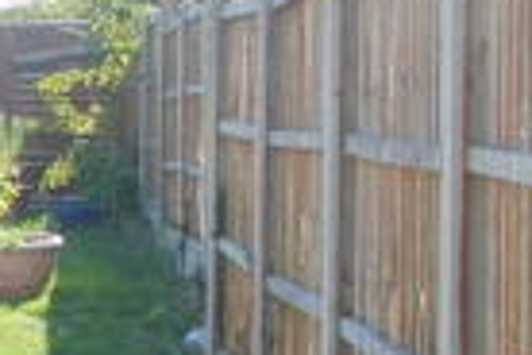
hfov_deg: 10.3
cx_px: -960
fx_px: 2305
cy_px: 214
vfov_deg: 8.8
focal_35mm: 156
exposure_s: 1/160
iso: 100
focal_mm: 14
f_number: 6.3
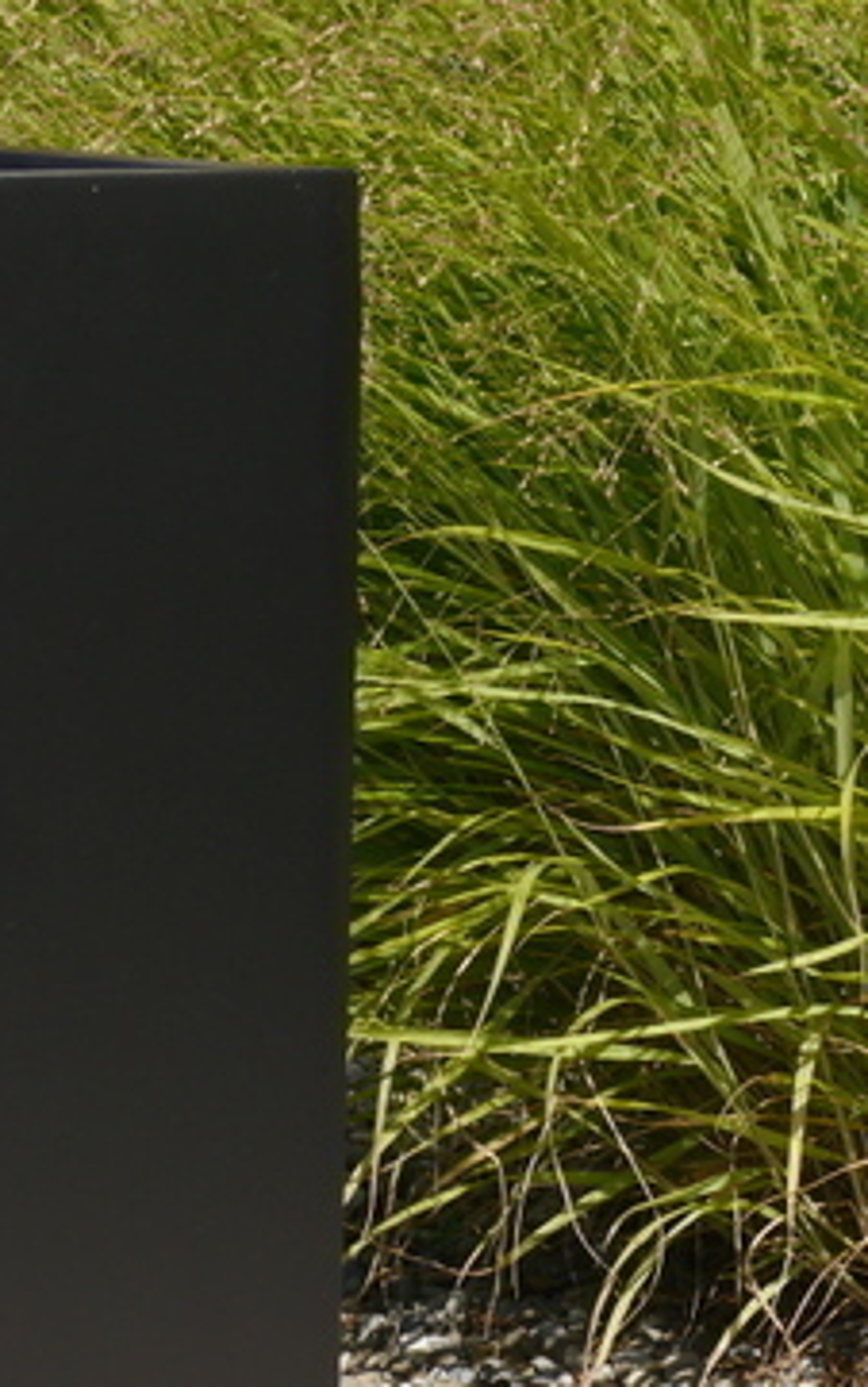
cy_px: 1060
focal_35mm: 155
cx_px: 12
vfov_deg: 13.4
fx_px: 5860
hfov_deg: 8.4
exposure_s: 1/250
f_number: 9
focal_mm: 33
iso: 160
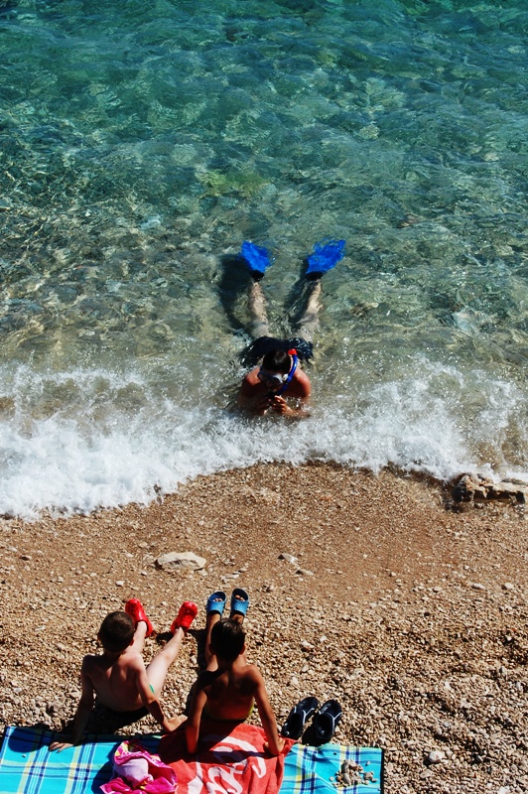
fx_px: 1818
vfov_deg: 24.6
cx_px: 264
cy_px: 397
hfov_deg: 16.5
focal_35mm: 82
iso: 250
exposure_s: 1/250
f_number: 10
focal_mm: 55
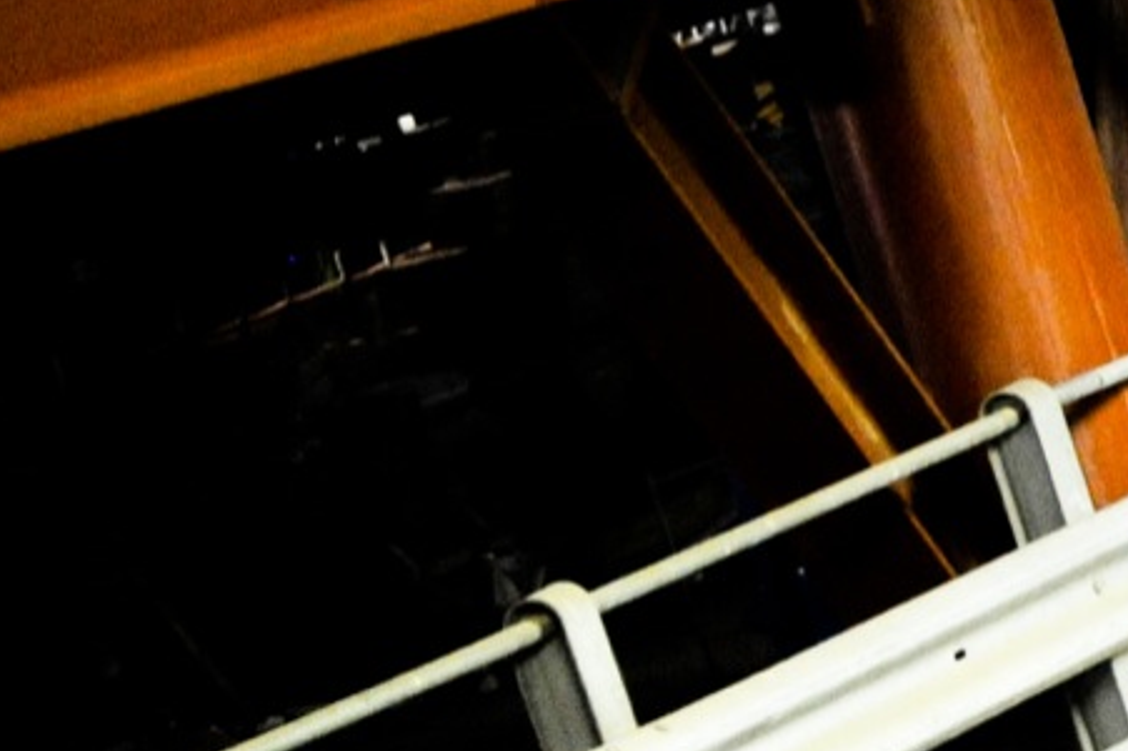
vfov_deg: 4.9
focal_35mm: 281
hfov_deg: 7.1
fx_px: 8798
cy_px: 197
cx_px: 2168
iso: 3200
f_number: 4
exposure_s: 1/25
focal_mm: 66
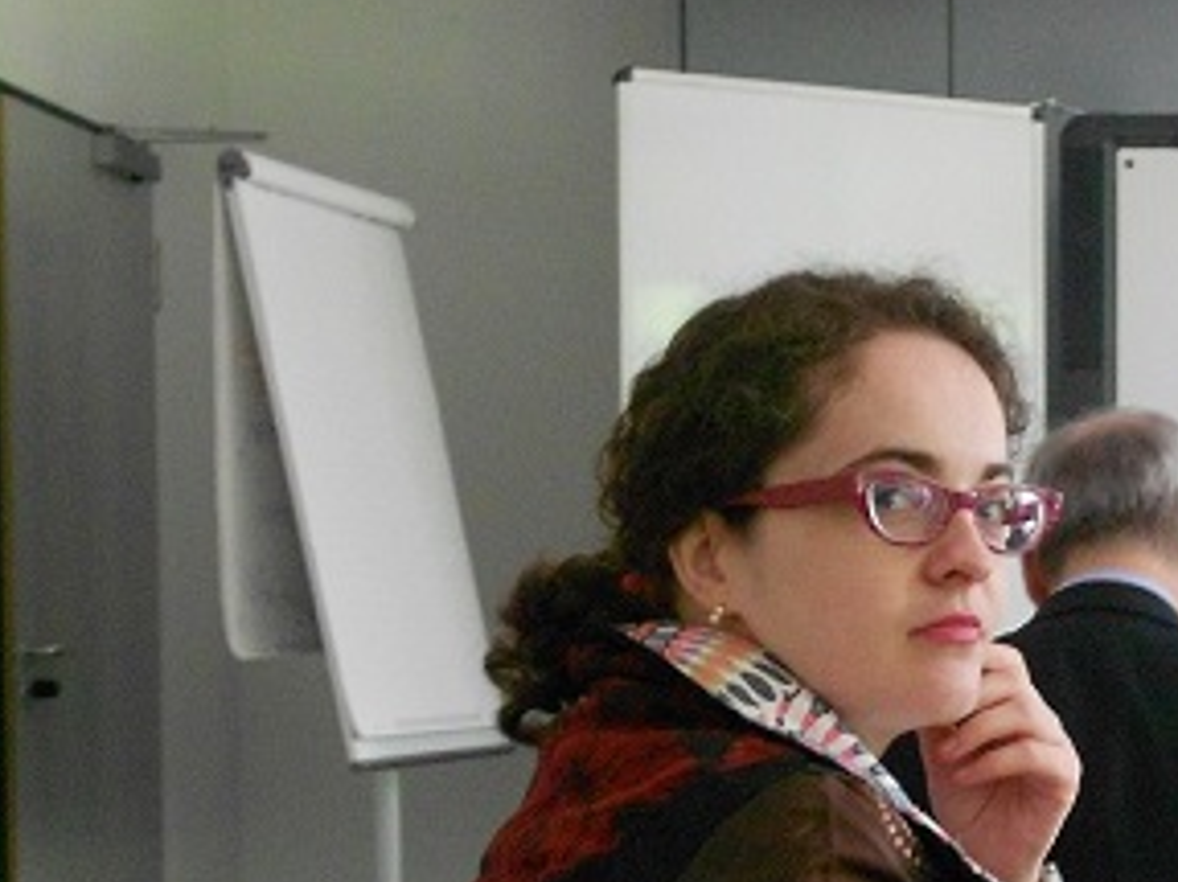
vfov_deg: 16.1
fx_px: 3061
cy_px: 833
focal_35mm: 90
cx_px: 1219
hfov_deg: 20.9
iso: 400
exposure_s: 1/20
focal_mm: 7.7
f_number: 4.2
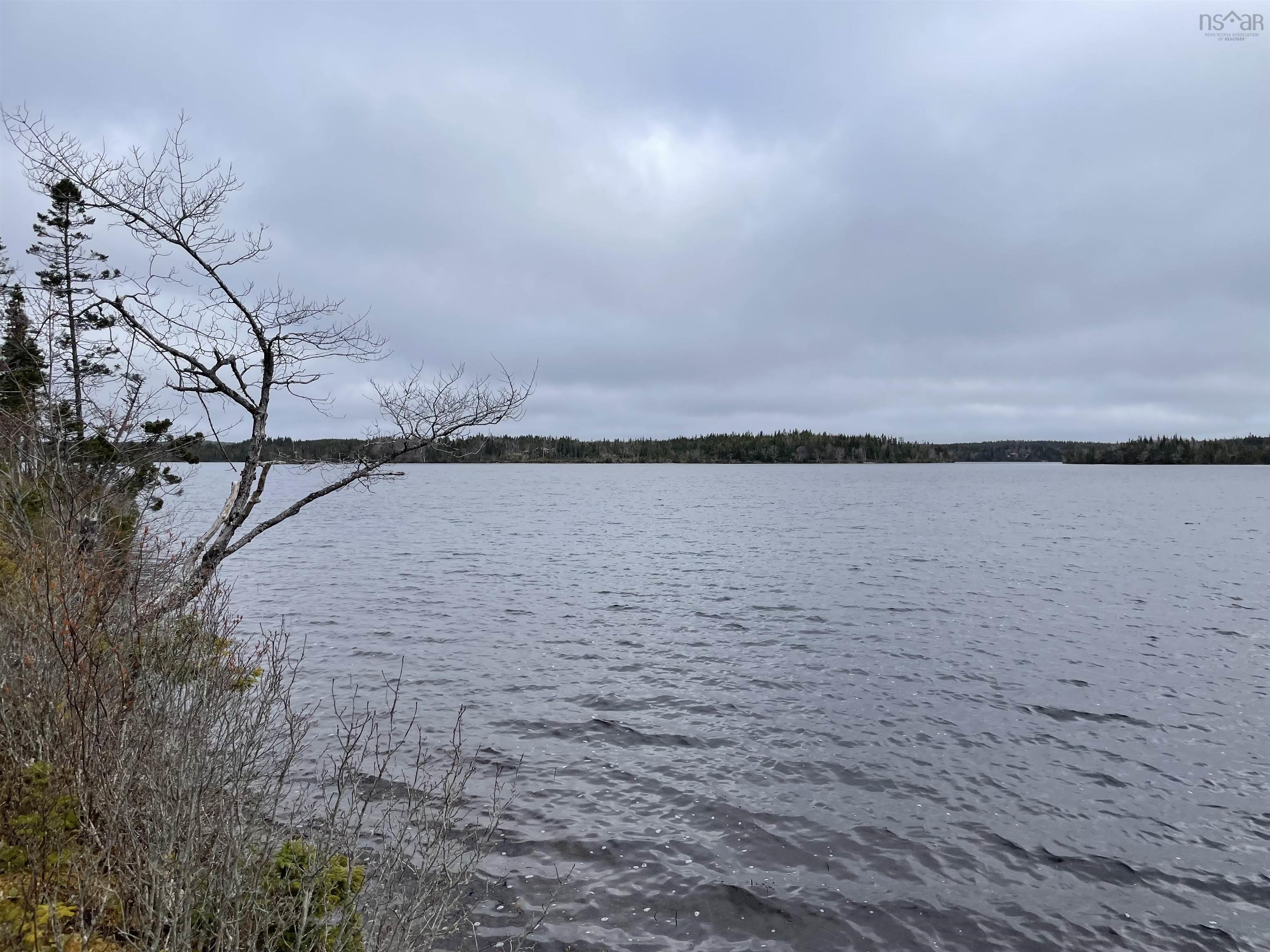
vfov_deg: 53.1
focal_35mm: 26
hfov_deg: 67.3
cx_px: 635
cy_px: 476
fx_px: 954
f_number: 1.6
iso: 32
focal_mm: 4.2
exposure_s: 1/5291
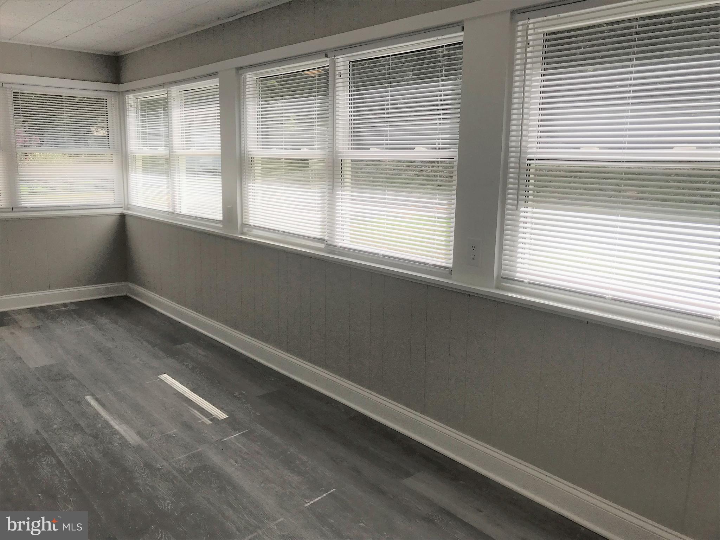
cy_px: 270
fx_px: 582
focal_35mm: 28
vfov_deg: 49.7
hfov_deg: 63.4
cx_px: 360
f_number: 1.8
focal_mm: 3.99
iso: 20
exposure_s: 1/977
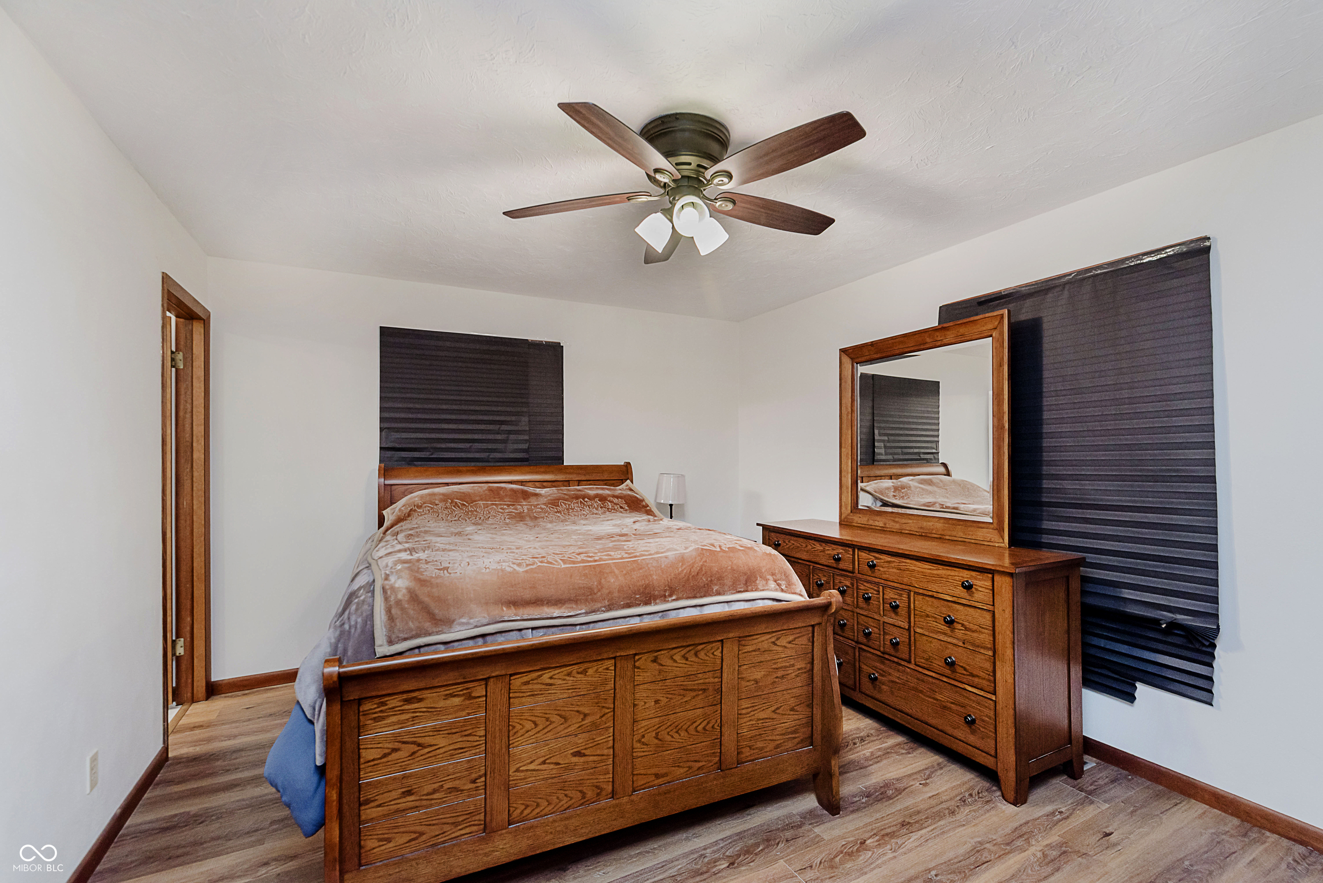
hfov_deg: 100.4
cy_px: 442
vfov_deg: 77.4
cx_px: 662
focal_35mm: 15
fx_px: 551
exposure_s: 1/60
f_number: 5.6
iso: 320
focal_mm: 15
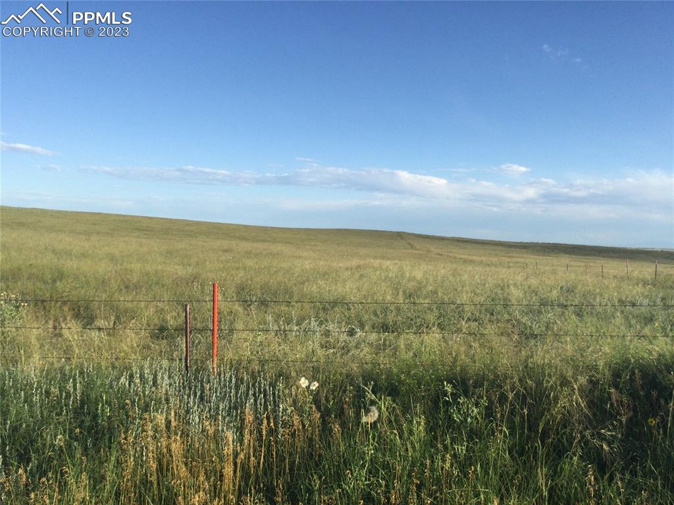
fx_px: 603
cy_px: 252
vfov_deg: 45.4
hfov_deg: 58.4
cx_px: 337
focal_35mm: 31
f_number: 2.4
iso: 25
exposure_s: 1/905
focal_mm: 3.3
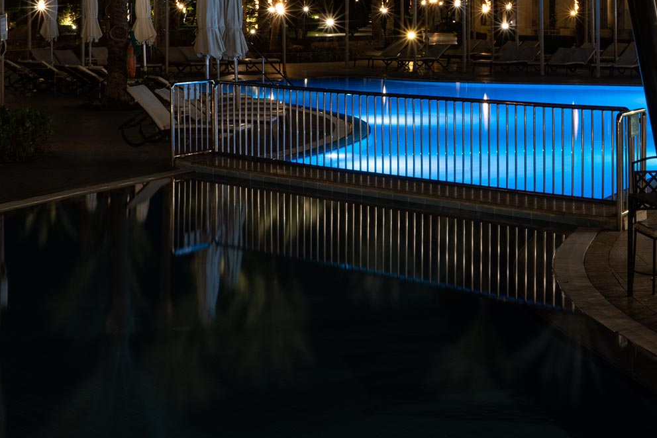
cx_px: 434
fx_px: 1377
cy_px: -34
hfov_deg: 26.7
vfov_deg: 17.5
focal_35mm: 75
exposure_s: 30
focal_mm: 23.1
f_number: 16
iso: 160
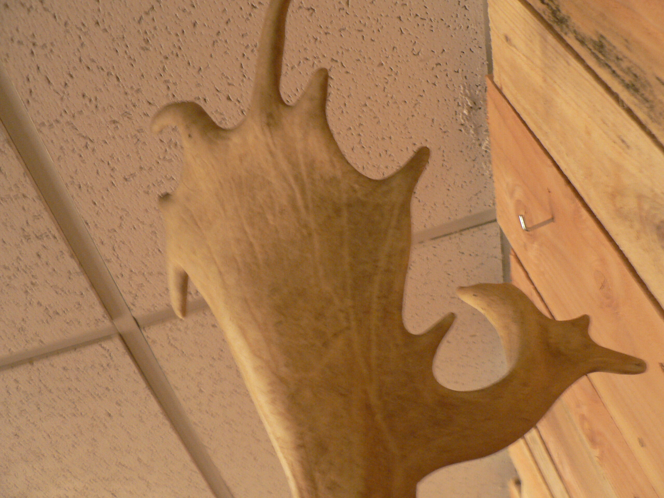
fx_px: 691
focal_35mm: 36
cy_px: 249
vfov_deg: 39.7
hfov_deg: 51.4
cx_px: 332
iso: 200
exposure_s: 1/13
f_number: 2.8
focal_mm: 6
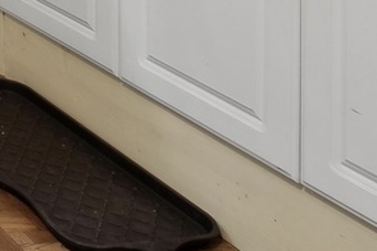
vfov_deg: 12.3
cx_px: -437
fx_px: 921
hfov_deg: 16.1
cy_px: -355
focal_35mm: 88
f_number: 9
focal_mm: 16
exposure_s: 1/6
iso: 200
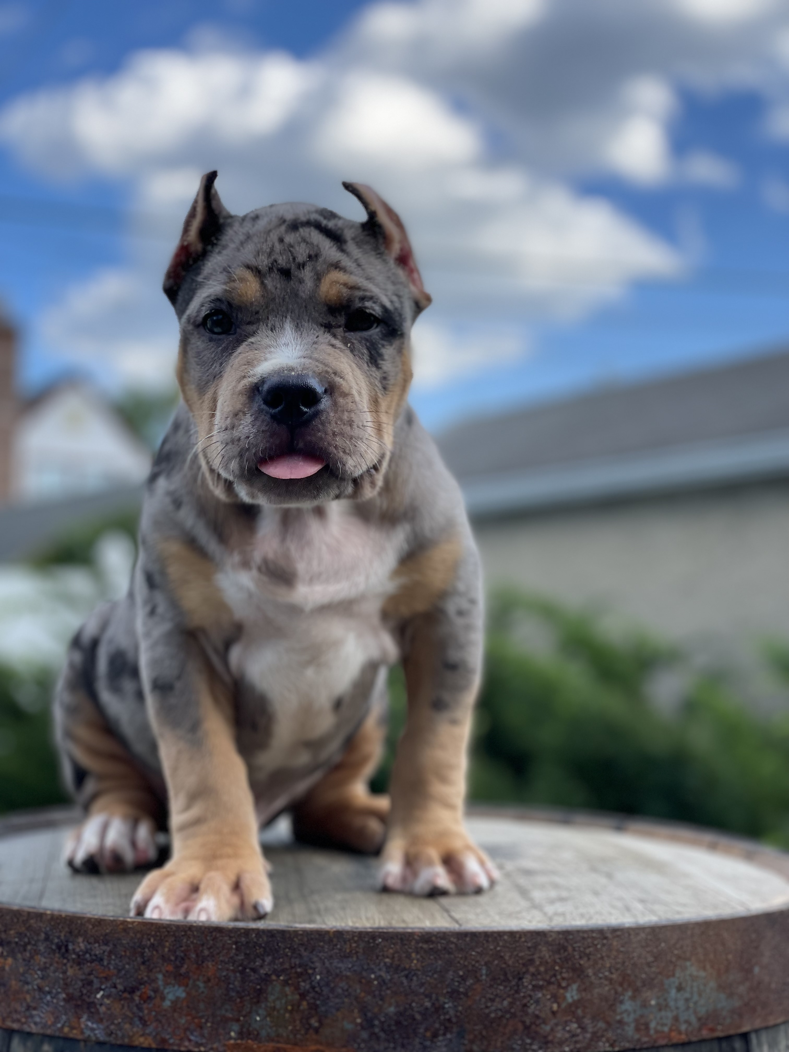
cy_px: 526
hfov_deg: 28.0
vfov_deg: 36.8
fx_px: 1580
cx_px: 394
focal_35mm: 52
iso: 25
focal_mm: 6
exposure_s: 1/705
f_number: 2
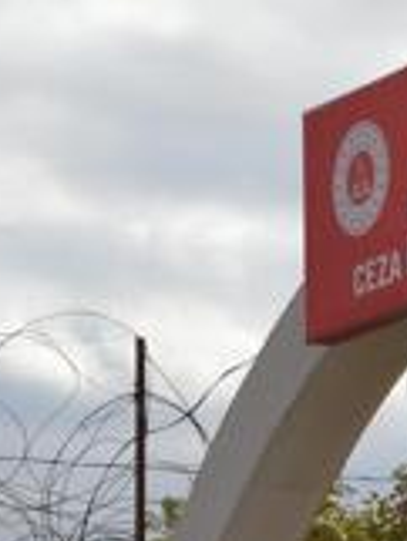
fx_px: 4133
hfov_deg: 5.6
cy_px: 470
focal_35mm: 264
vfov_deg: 7.5
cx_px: 498
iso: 100
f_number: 9
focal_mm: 48
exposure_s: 1/200
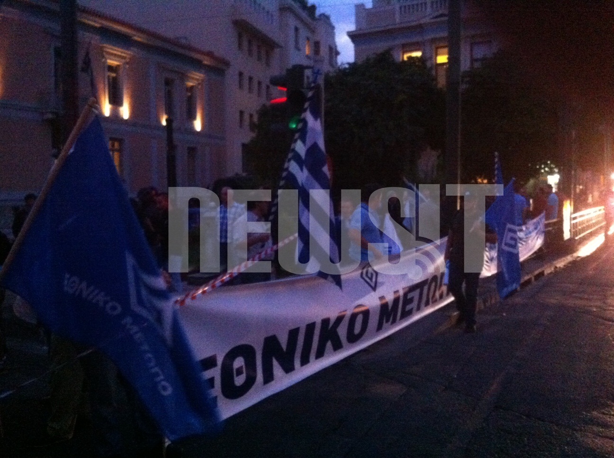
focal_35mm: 35
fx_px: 620
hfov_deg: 52.7
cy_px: 229
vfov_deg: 40.6
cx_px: 307
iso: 1000
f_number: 2.8
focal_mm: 3.85
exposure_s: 1/15
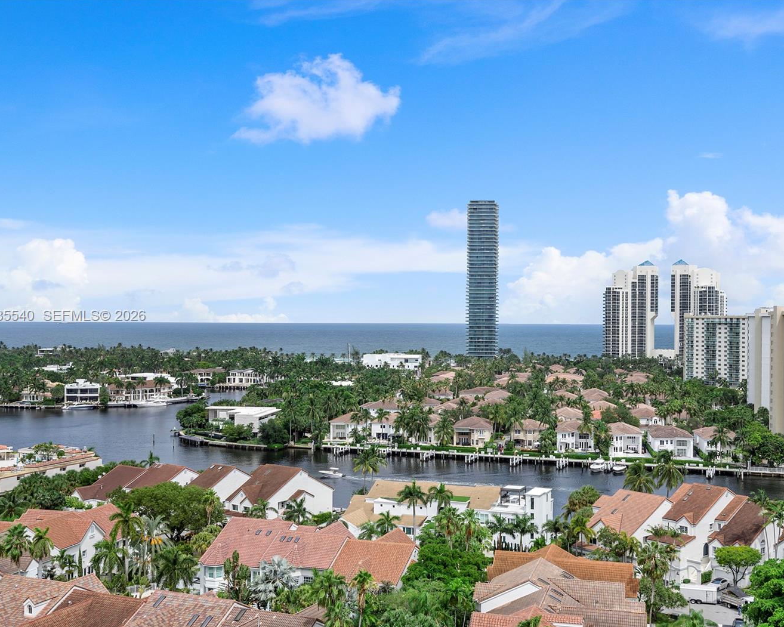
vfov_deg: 37.3
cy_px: 316
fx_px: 928
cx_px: 437
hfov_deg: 45.7
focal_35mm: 40
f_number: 10
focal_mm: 35
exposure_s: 1/250
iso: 100
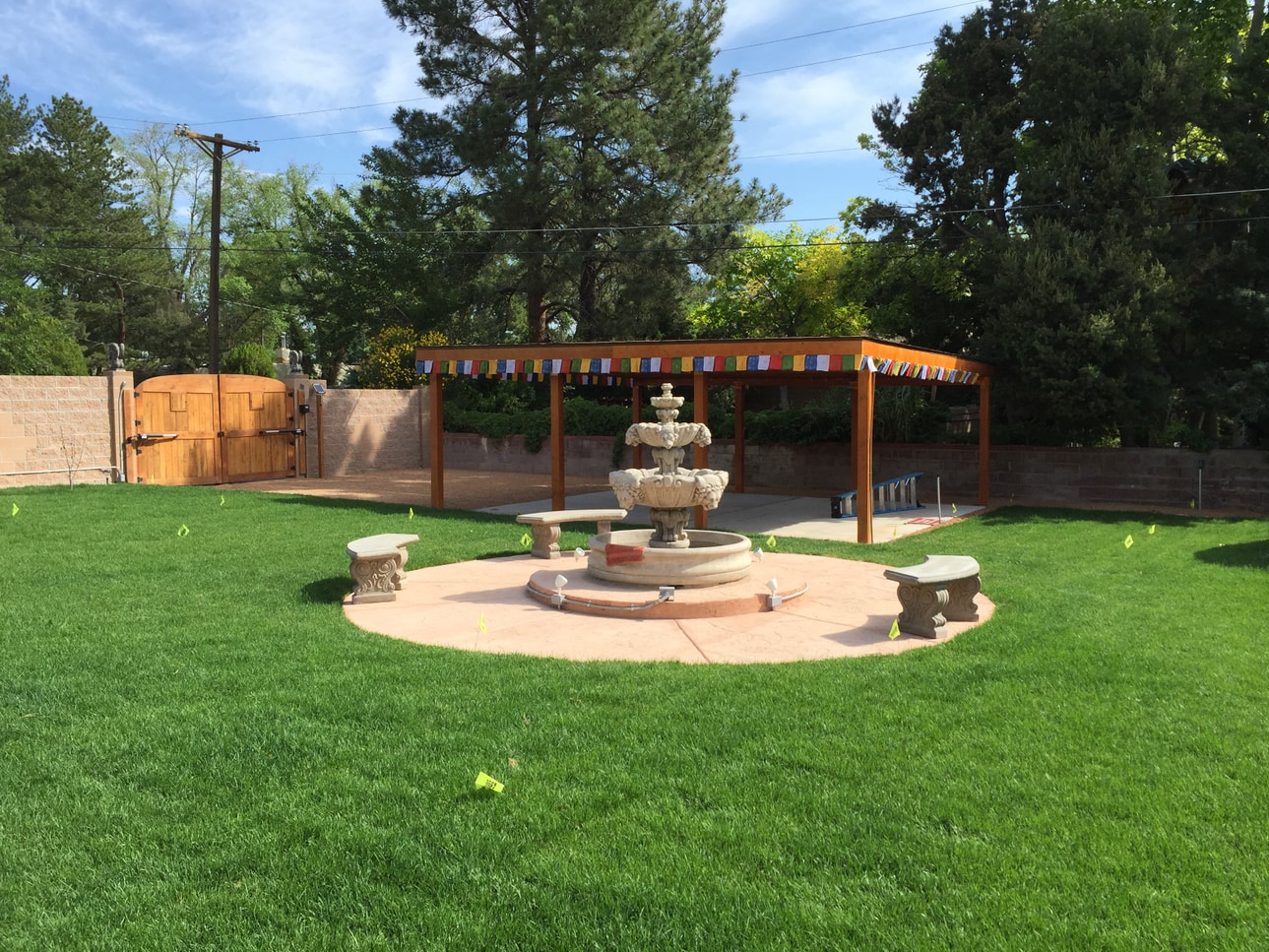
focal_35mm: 30
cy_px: 473
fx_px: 1100
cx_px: 648
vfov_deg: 46.8
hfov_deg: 60.0
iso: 32
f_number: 2.2
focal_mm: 4.15
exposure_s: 1/1364
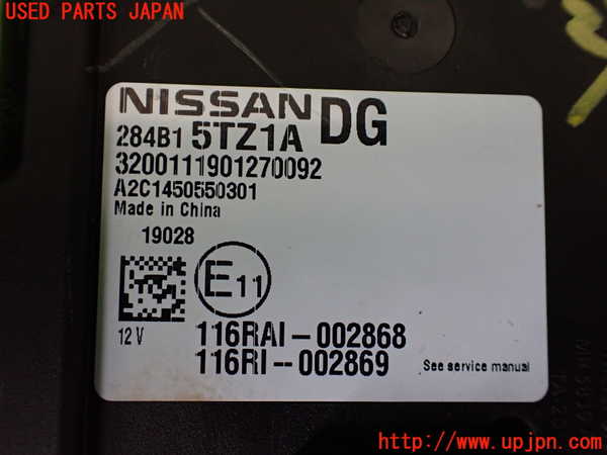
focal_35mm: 30
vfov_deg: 46.8
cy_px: 228
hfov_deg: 60.0
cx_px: 304
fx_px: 526
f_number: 2.3
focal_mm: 5.4
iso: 500
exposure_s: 1/125
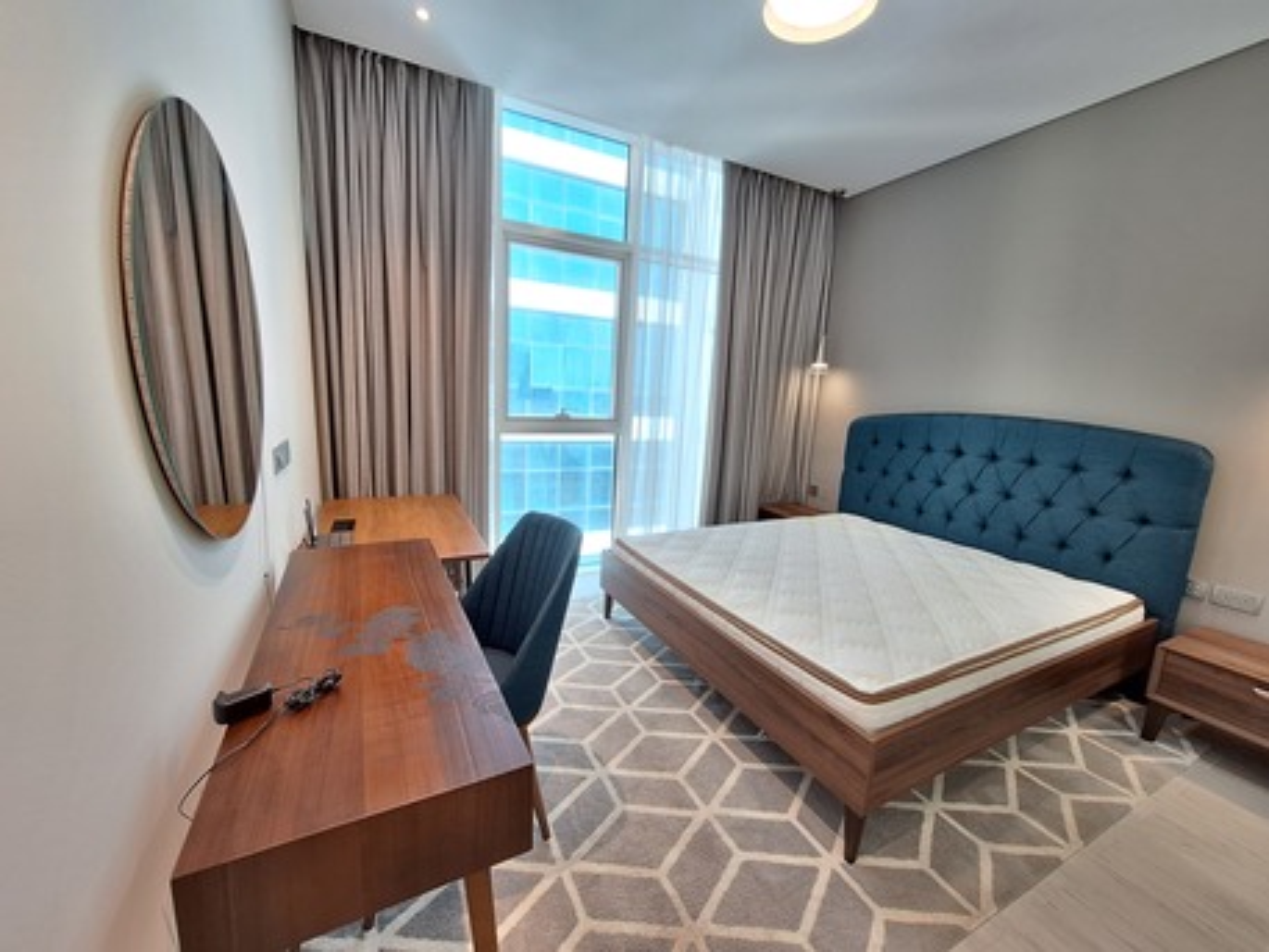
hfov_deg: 106.2
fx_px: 477
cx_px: 634
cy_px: 476
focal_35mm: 13
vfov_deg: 89.9
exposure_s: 1/50
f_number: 2.2
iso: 125
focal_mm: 1.74
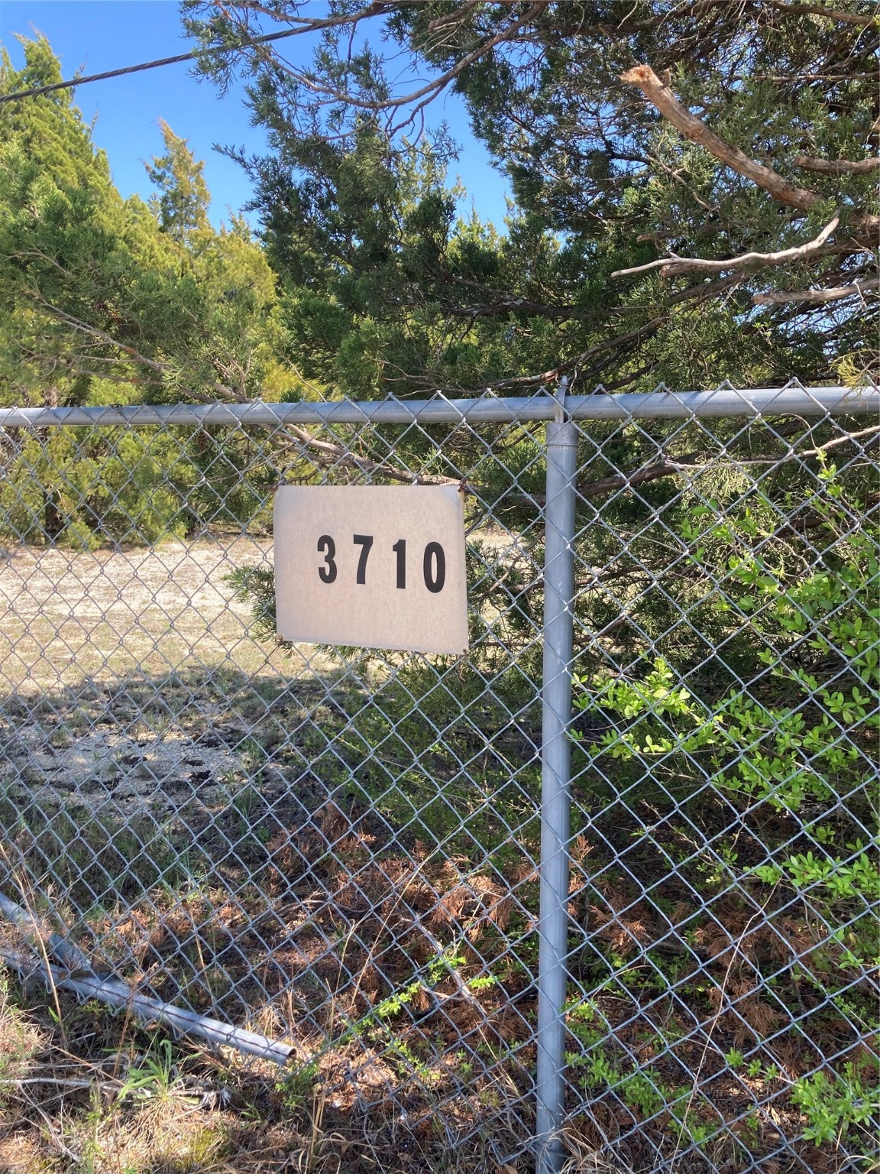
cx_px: 440
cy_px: 587
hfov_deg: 49.7
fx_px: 949
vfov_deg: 63.4
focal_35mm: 28
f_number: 1.8
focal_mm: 3.99
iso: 20
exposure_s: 1/458
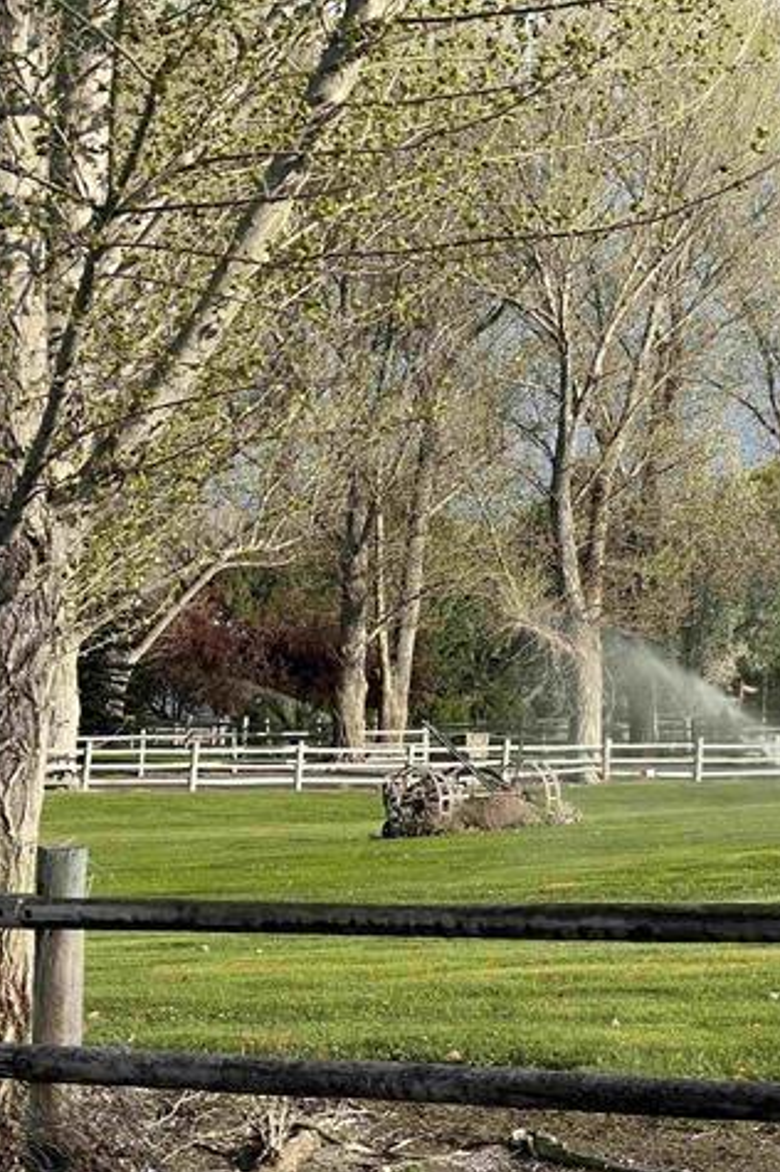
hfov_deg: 12.6
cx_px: 684
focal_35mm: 108
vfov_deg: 18.9
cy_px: 587
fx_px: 3515
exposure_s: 1/435
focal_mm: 9
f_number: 2.8
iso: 32
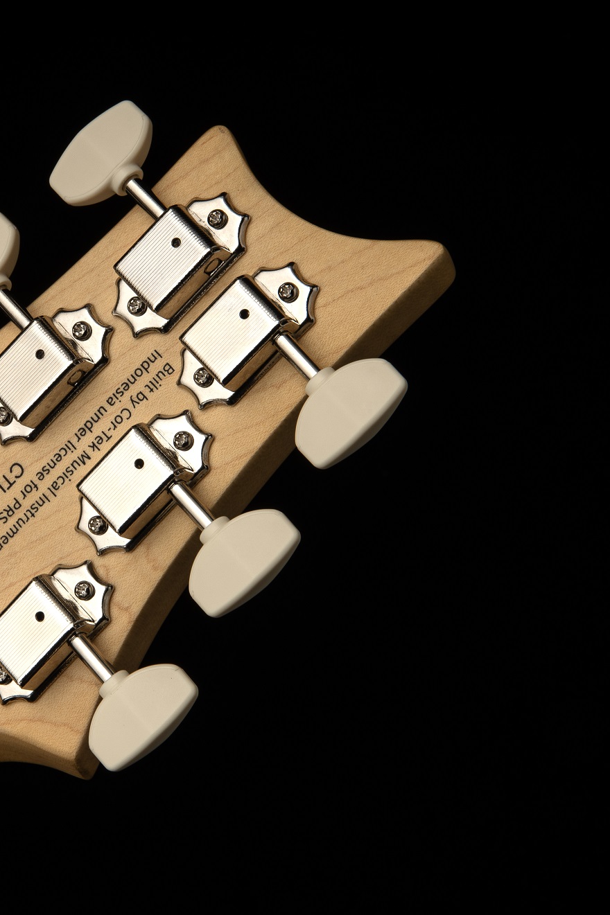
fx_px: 2695
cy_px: 454
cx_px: 67
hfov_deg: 12.8
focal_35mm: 106
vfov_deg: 19.3
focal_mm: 70
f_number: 22
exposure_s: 1/160
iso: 100
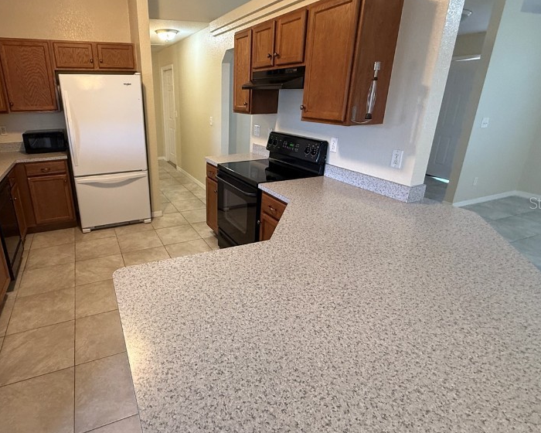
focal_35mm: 20
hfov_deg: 79.1
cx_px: 206
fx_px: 320
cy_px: 203
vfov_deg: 68.0
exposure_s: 1/60
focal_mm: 2.22
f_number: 2.2
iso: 320
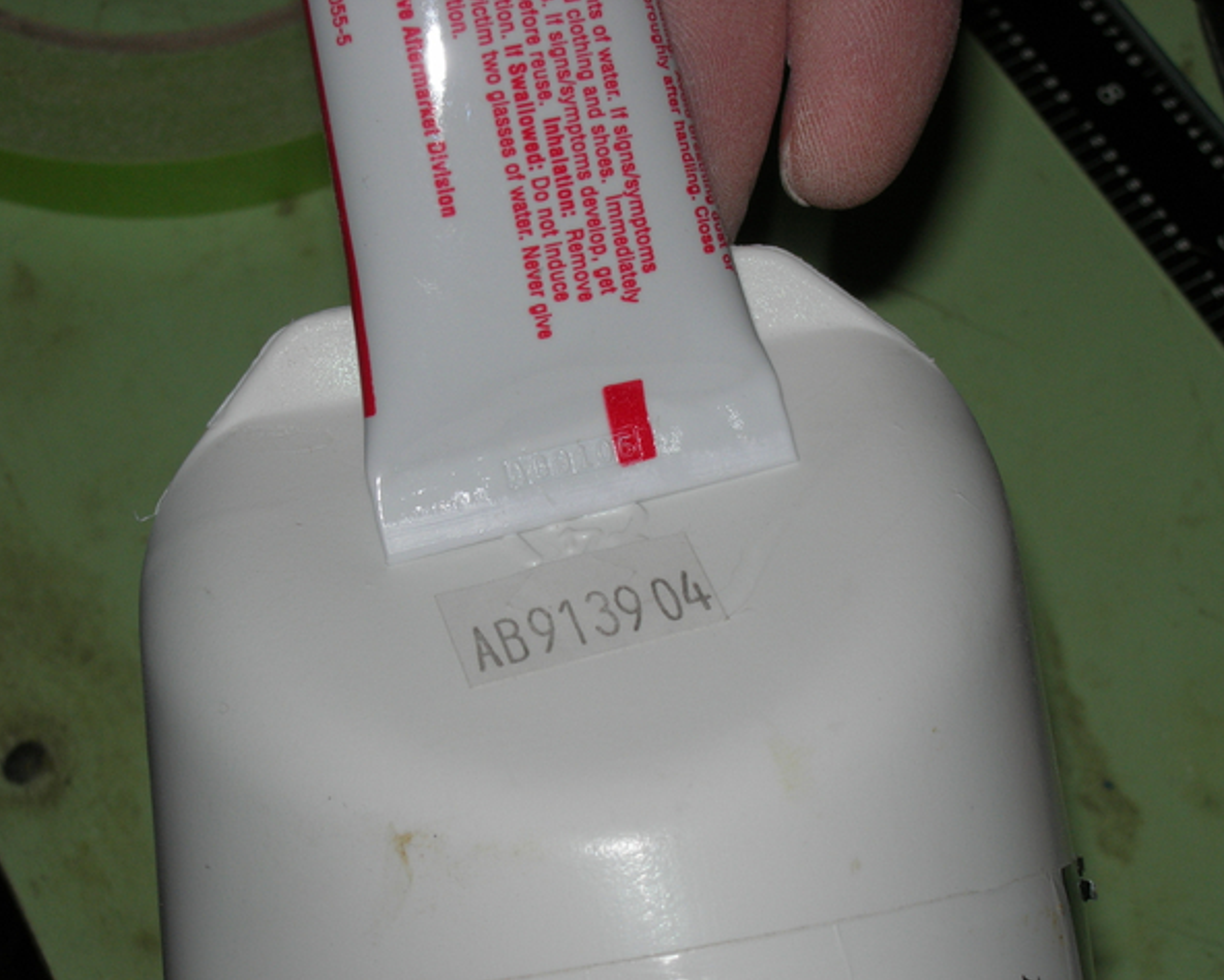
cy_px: 494
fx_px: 3515
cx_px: 608
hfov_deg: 19.8
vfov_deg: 15.9
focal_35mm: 97
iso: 64
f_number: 7.3
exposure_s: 1/60.1
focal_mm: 19.1
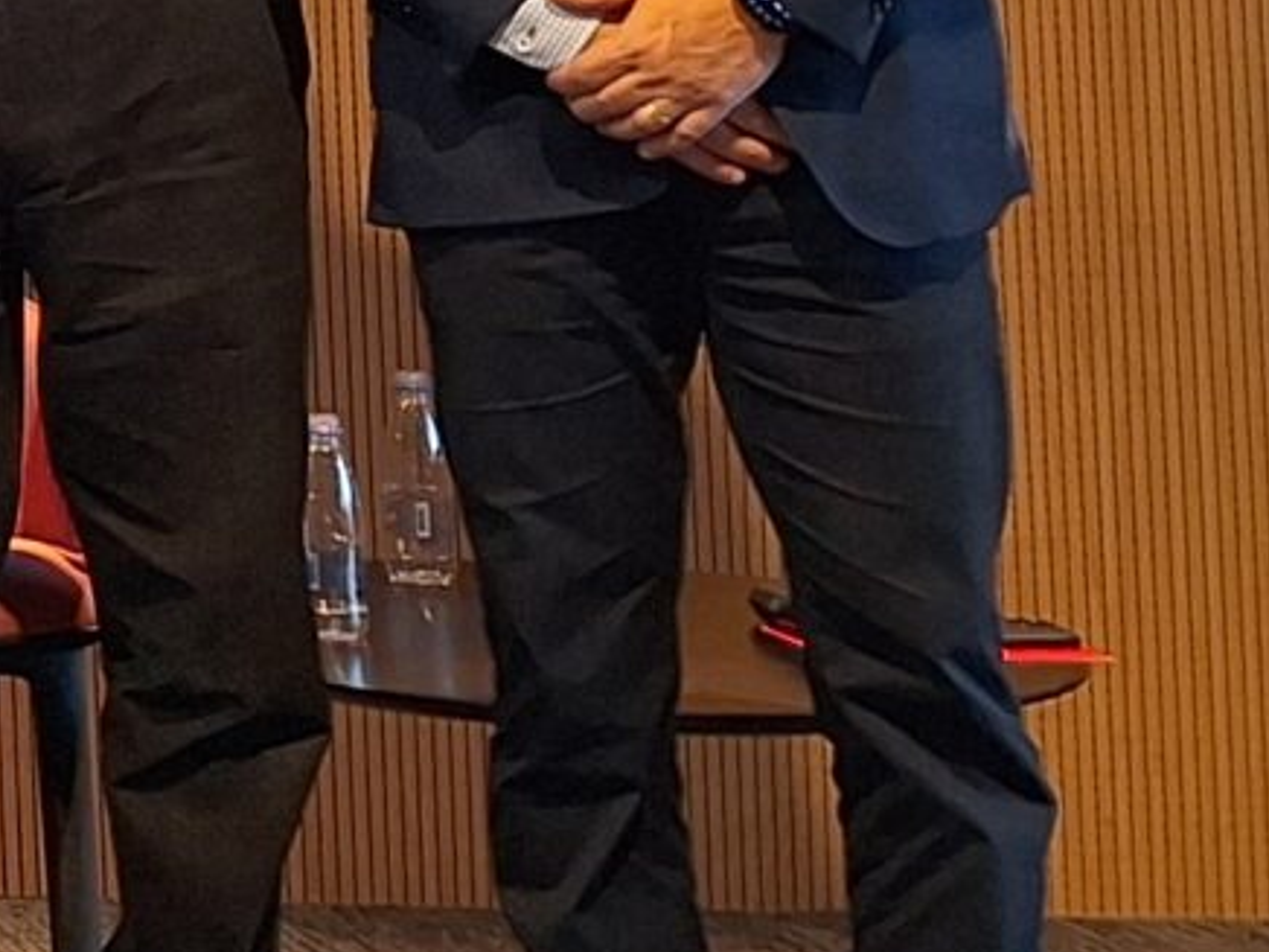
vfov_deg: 10.4
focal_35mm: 135
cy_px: -681
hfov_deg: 12.2
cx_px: -1607
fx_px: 4949
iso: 64
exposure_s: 1/60
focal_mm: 5.54
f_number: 1.8
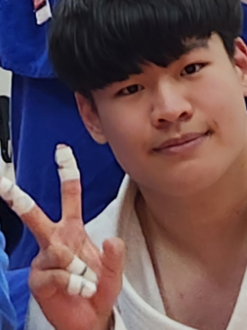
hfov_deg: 42.5
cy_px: 151
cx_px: 159
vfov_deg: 55.3
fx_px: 314
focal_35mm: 33
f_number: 1.8
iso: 200
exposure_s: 1/182
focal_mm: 5.4
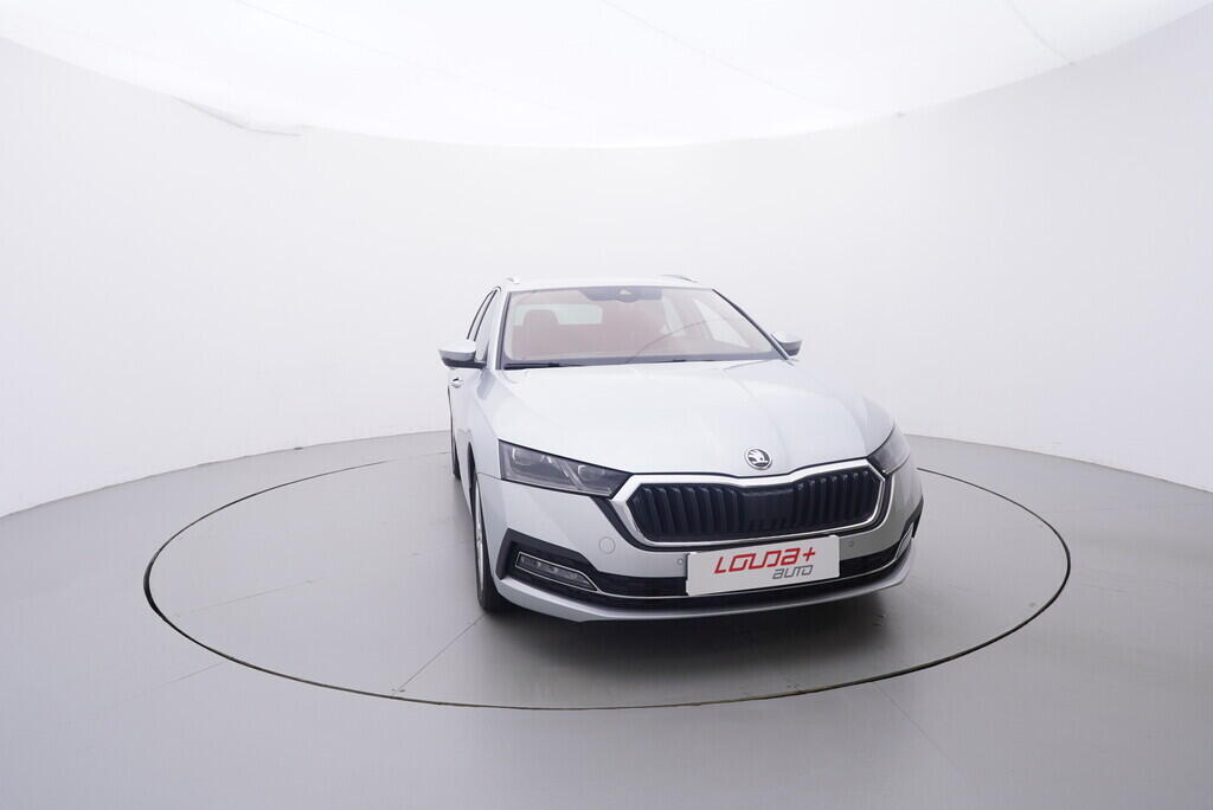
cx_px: 606
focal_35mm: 22
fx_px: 759
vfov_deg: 56.2
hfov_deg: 77.3
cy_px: 405
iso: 200
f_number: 5
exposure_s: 1/80
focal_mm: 15
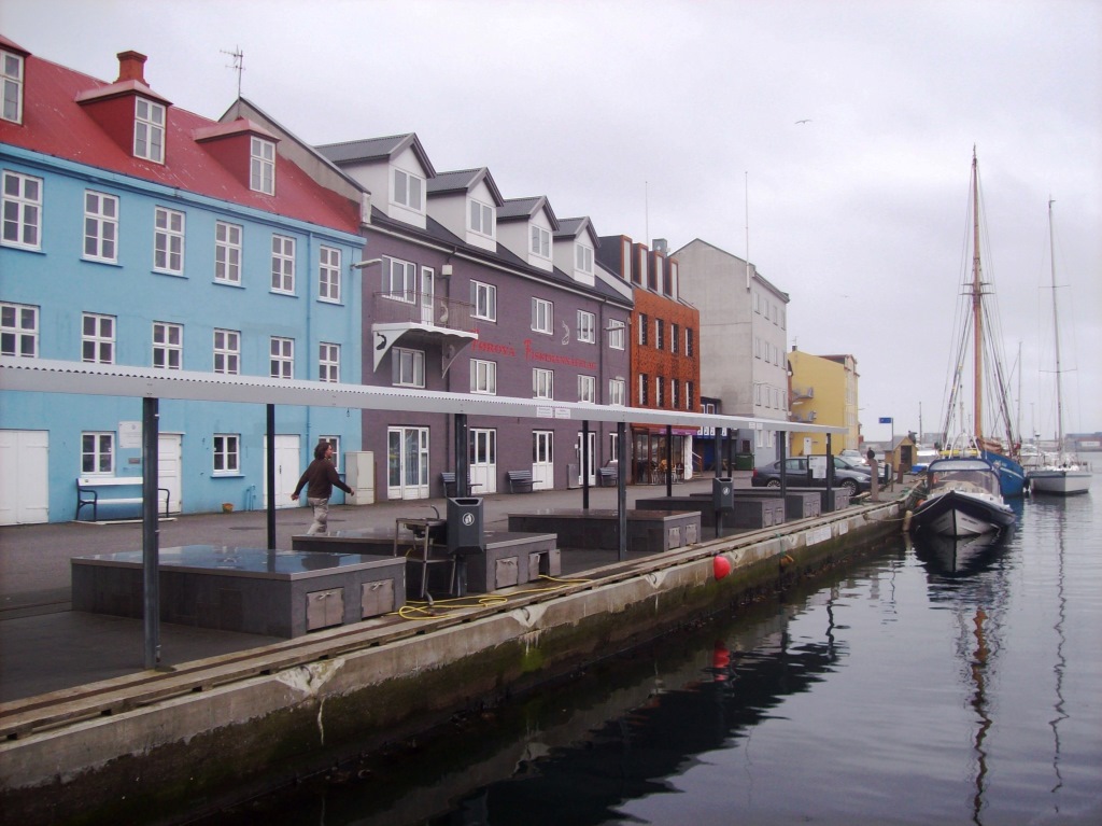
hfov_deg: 51.4
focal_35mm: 36
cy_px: 413
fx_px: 1146
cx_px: 551
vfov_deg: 39.6
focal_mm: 6
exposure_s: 1/64
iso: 80
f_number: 2.7
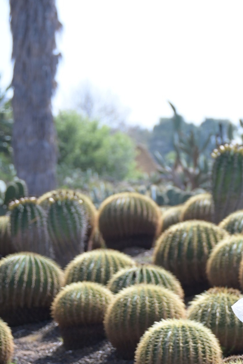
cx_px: 375
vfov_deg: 13.0
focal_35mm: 158
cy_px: 123
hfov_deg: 8.5
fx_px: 1598
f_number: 3.2
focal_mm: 48
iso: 100
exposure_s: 1/800
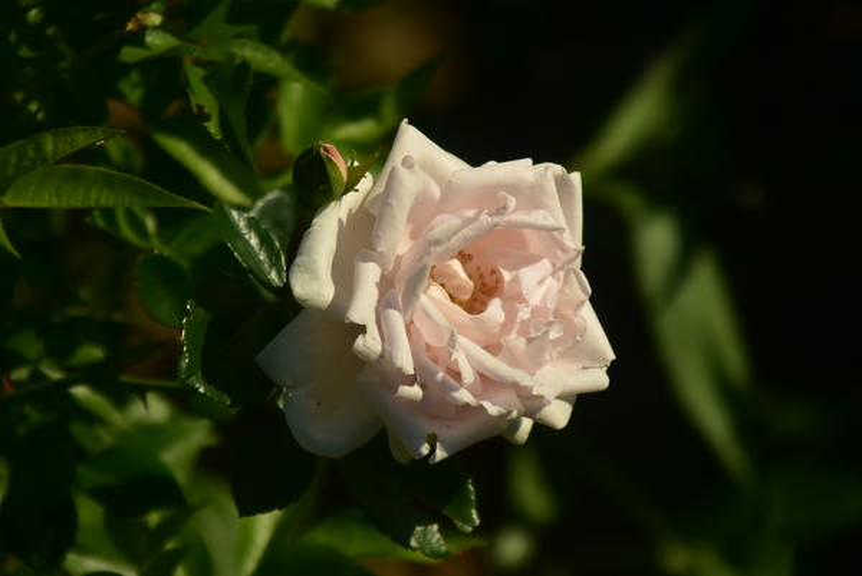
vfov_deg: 4.6
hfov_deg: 6.9
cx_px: 431
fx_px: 7188
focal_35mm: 300
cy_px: 288
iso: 640
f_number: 6
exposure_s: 1/8000
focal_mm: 200
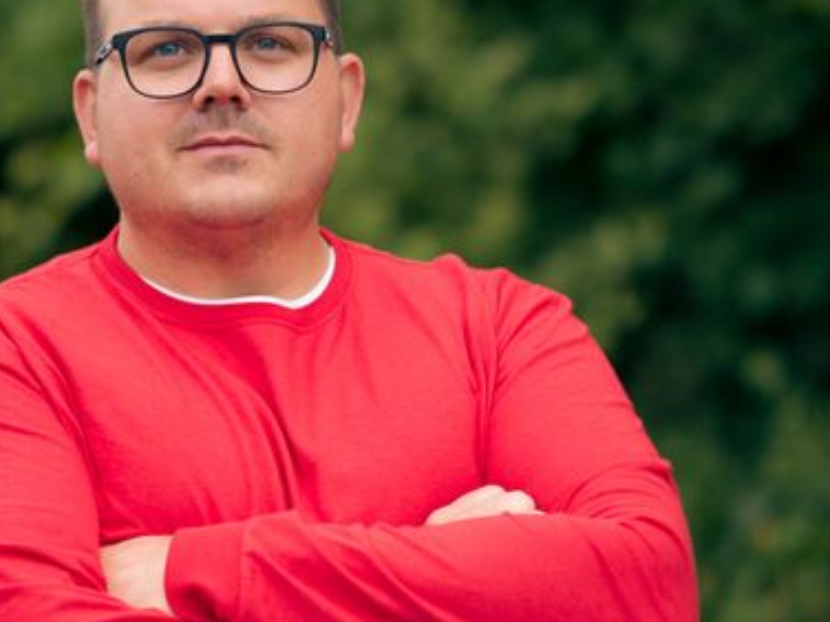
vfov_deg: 8.6
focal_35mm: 172
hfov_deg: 11.5
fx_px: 4124
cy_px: 317
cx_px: 272
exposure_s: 1/400
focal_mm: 56
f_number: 1.4
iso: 100
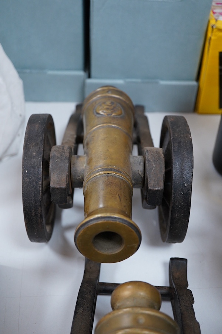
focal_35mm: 45
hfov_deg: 29.9
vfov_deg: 43.6
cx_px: 111
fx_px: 416
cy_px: 167
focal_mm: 30
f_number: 3.5
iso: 1250
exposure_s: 1/125
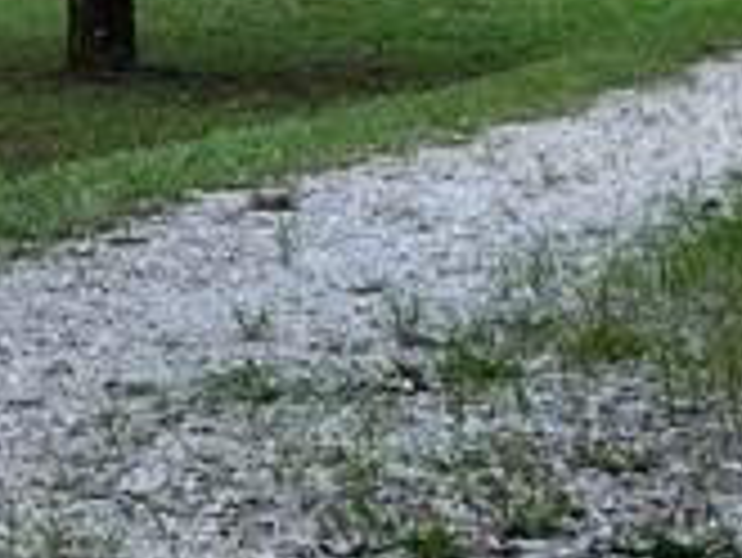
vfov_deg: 9.7
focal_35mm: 149
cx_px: -661
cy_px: -218
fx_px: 3196
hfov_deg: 12.0
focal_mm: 12.29
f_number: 2.8
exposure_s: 1/120
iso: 290
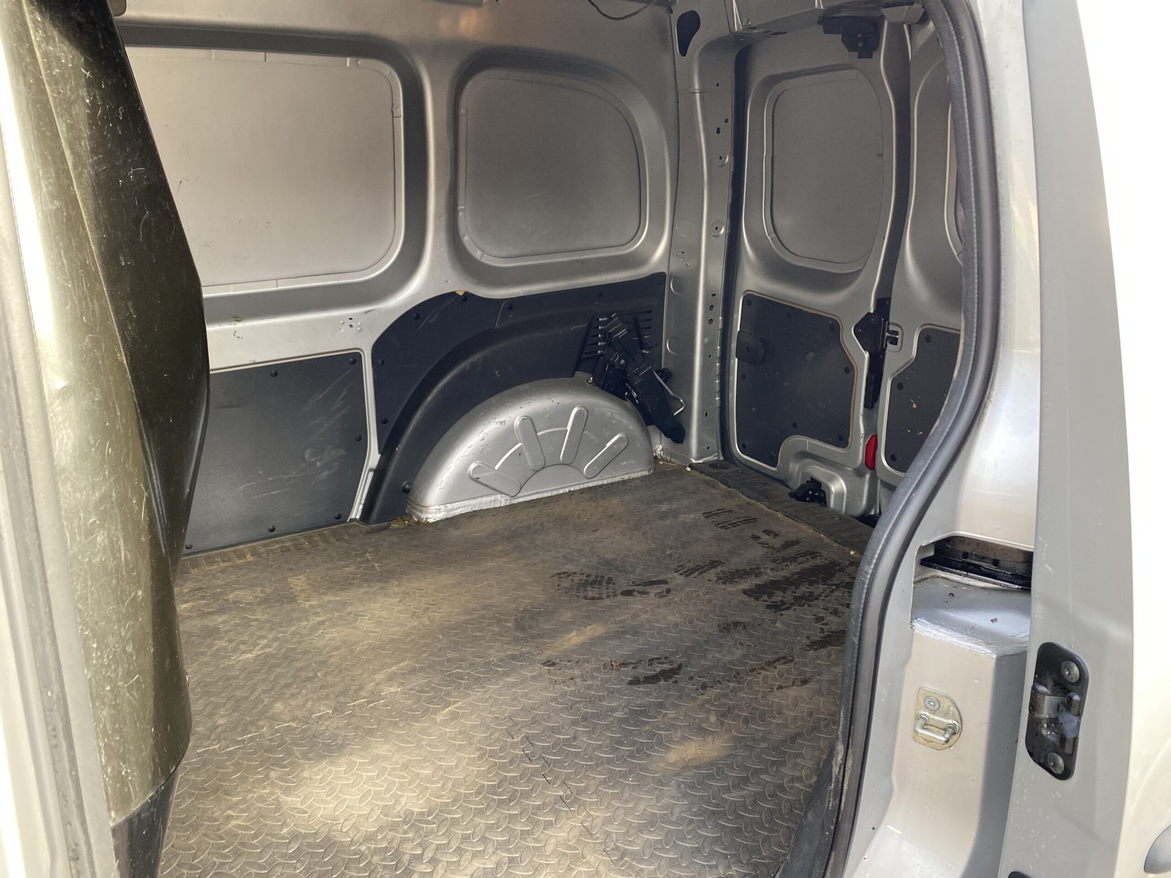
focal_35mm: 26
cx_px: 586
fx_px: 880
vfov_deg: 53.1
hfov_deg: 67.3
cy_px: 439
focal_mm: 4.25
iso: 125
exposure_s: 1/121
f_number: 1.8
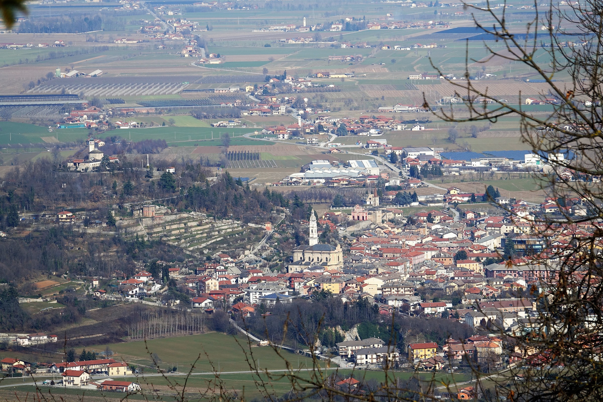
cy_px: 201
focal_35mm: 247
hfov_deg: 8.3
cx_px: 302
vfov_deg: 5.6
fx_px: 4137
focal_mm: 90.45
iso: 100
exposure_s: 1/800
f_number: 4
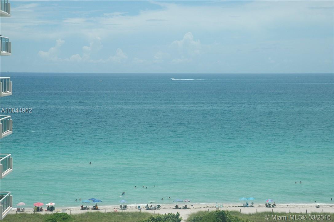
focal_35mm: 84
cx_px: 167
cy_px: 111
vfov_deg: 16.2
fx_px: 778
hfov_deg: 24.2
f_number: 13
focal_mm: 56
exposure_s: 1/640
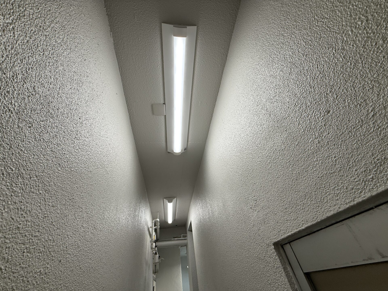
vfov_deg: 85.7
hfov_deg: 102.1
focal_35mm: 14
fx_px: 157
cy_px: 146
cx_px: 194
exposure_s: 1/99
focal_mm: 2.22
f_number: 2.2
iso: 80
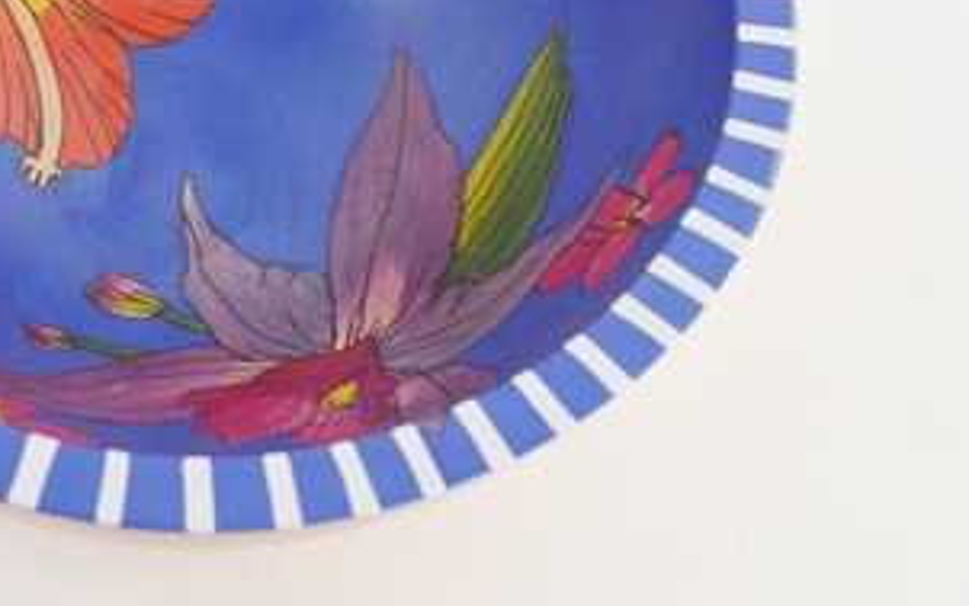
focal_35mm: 91
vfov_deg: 14.3
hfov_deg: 22.3
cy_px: 93
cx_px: 125
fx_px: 2404
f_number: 6.3
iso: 200
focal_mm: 30
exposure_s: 1/160
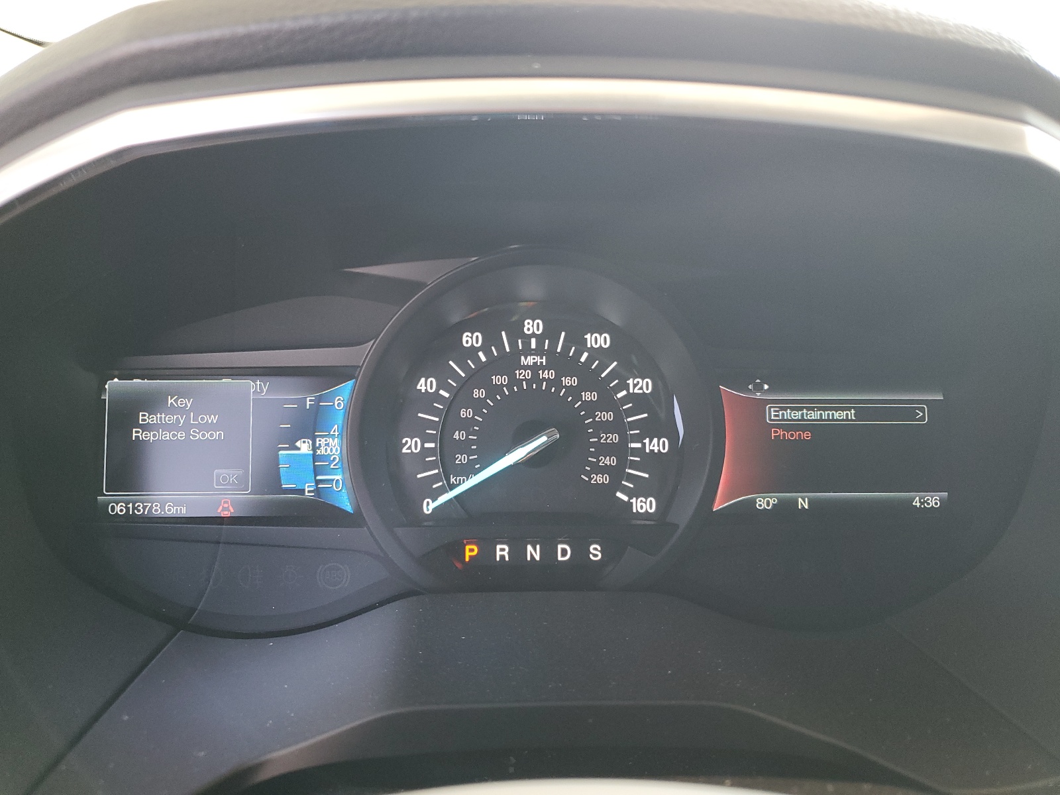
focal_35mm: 26
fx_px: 796
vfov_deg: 53.1
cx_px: 530
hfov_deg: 67.3
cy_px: 398
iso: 98
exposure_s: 1/60.2
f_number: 1.5
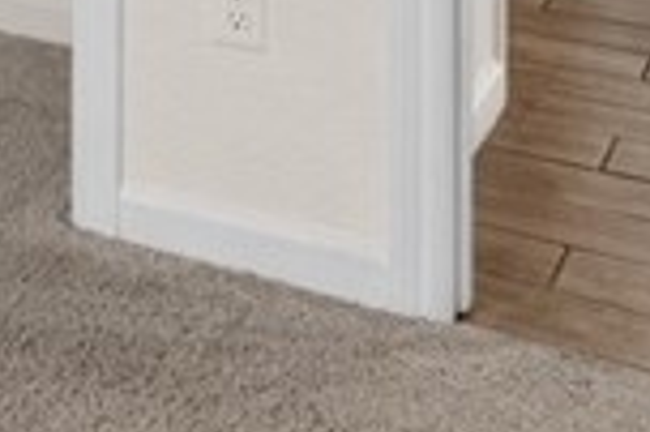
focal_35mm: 101
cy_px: -524
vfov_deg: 11.6
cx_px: -496
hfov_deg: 16.9
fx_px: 1822
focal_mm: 15
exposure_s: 1/8
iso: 250
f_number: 9
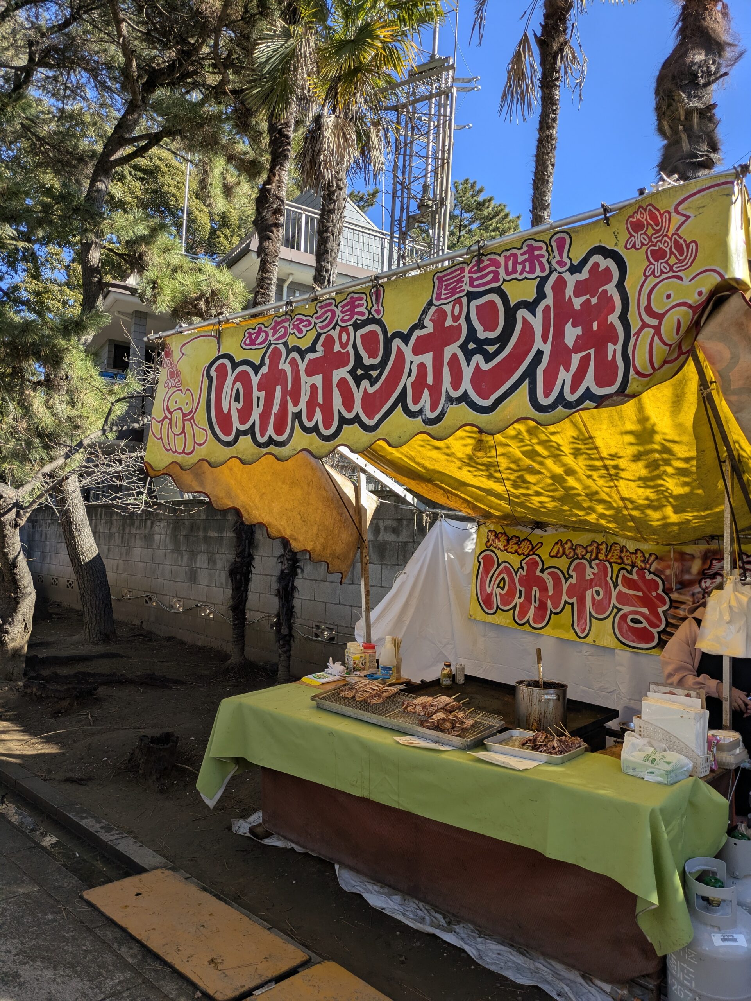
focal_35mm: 25
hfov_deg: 54.9
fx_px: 723
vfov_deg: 69.4
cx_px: 376
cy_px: 500
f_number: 1.89
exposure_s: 1/987
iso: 45
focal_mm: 5.43
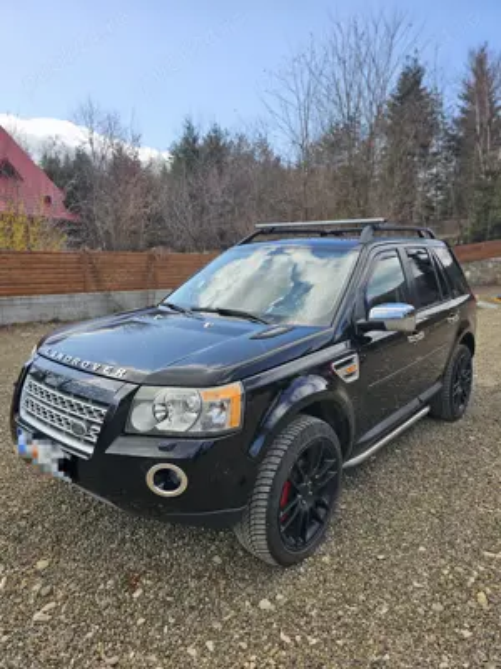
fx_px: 444
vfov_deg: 73.9
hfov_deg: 58.9
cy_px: 334
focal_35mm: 23
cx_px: 250
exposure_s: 1/312
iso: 10
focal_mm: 6.3
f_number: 1.7
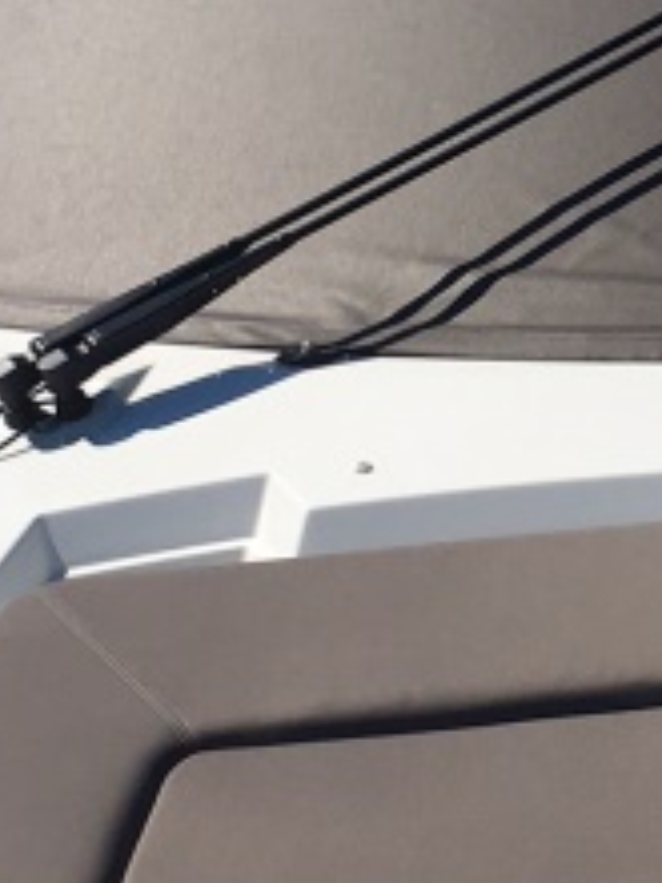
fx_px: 3442
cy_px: 285
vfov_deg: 14.6
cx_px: 971
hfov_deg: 10.6
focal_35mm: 135
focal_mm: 4.15
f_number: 2.2
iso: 25
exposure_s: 1/4525
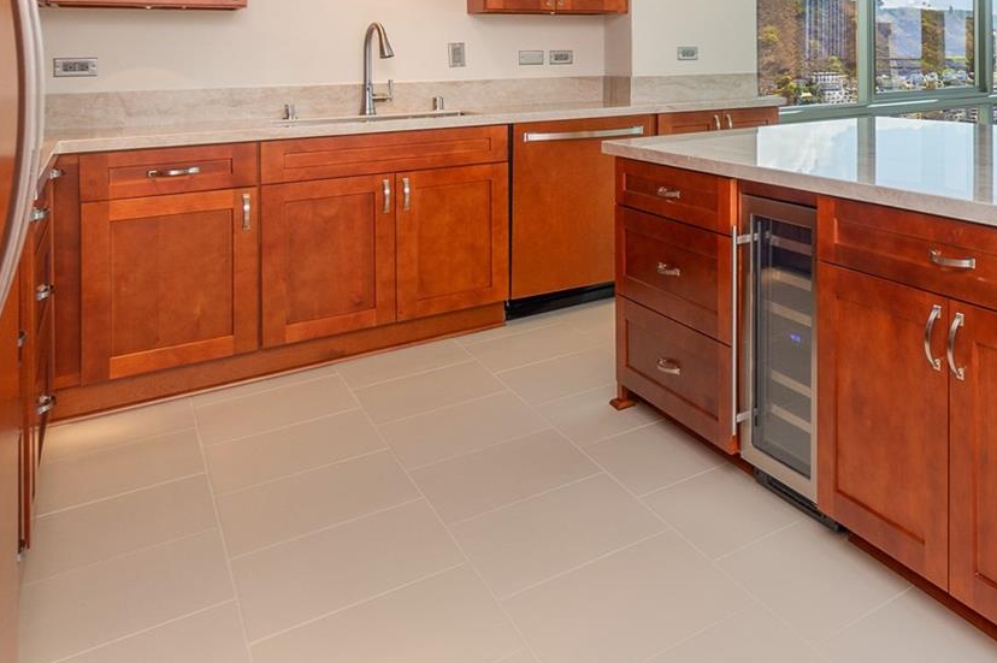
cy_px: 47
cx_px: 926
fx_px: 803
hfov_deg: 54.1
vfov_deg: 40.9
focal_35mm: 29
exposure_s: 1/125
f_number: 8
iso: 320
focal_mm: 10
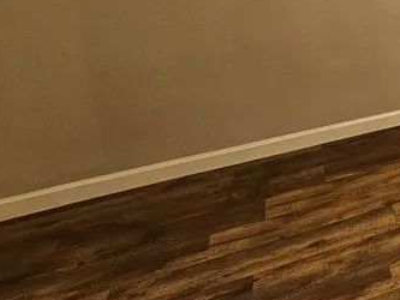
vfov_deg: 31.1
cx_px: 571
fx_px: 462
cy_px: -47
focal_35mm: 40
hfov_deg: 30.7
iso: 125
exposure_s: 1/60
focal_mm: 2.2
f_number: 2.2
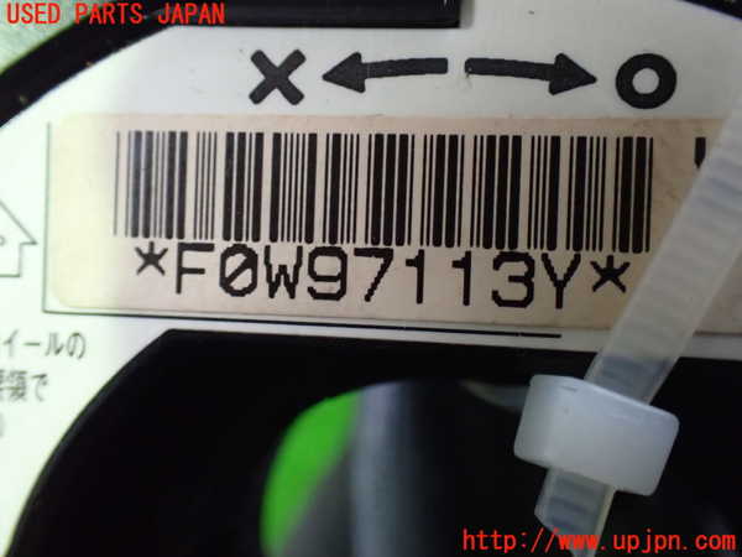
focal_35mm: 38
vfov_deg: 37.7
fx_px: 815
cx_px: 371
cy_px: 278
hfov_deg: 49.0
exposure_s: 1/40
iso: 1250
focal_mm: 6.83
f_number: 2.7
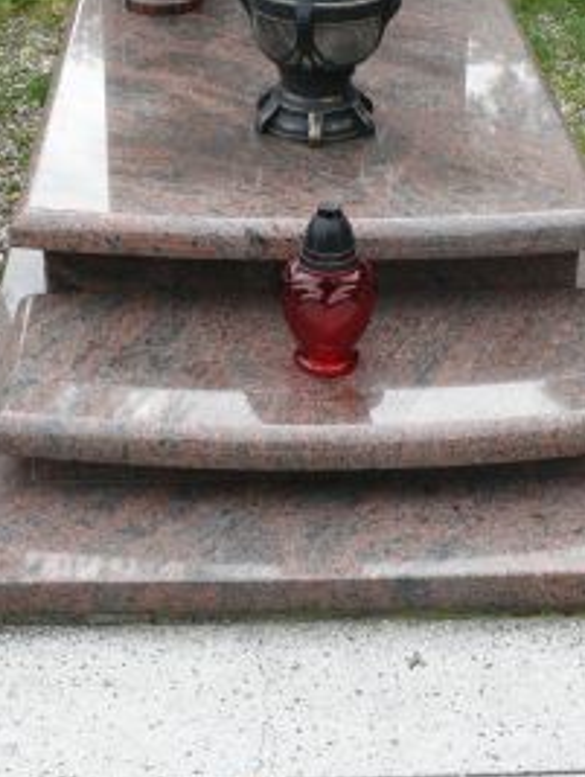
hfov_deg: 21.1
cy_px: 201
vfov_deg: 27.4
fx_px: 1574
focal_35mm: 70
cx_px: 320
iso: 100
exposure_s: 1/250
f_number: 4.5
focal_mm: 8.1
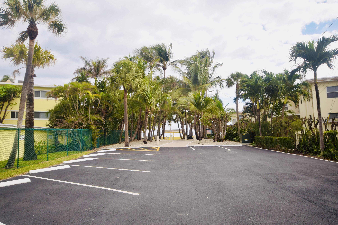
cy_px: 112
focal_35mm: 30
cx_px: 169
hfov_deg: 61.9
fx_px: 282
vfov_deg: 43.6
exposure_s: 1/200
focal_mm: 20
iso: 100
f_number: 8
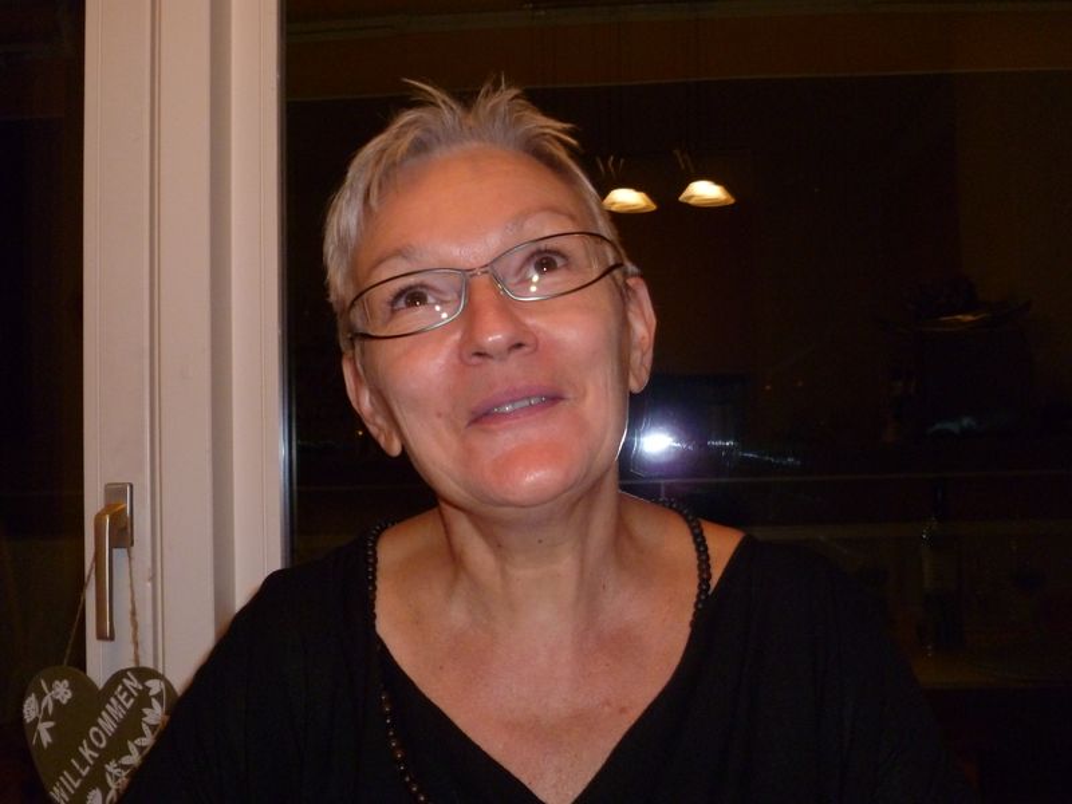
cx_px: 536
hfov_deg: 42.1
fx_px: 1394
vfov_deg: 32.2
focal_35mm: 45
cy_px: 402
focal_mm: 8
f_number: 3.4
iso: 400
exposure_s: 1/60
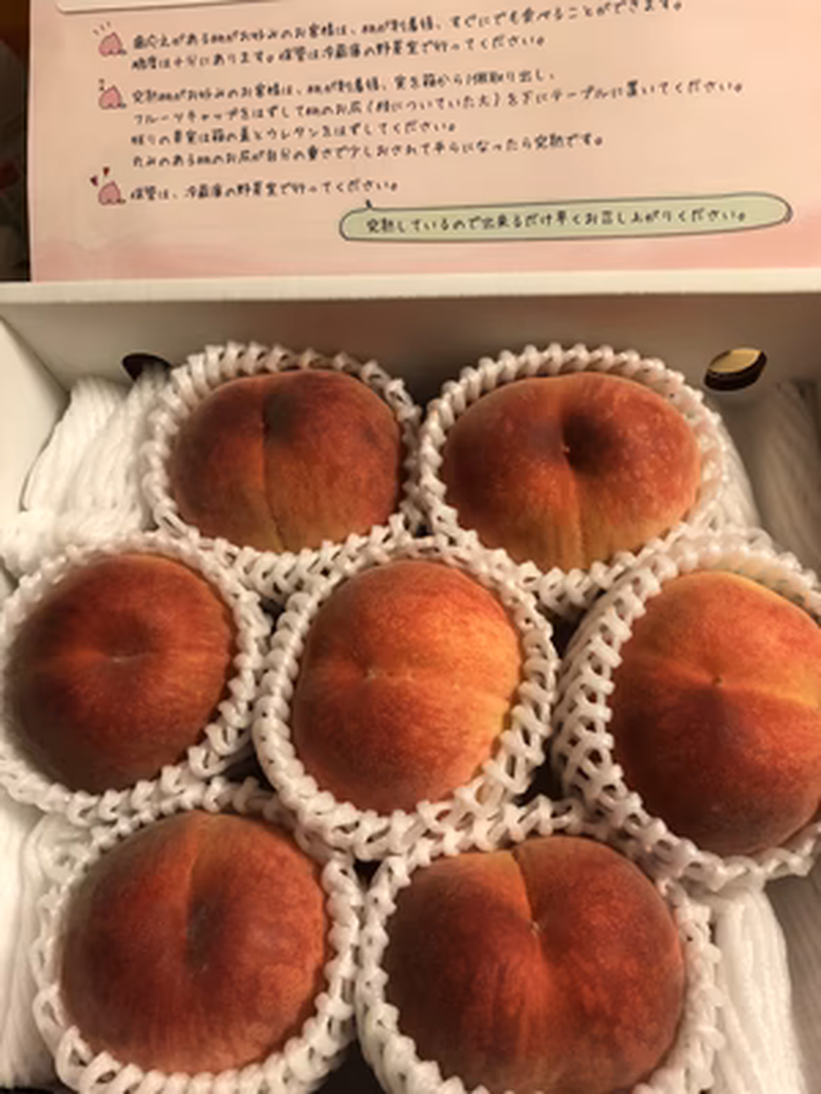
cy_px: 547
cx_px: 410
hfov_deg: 49.7
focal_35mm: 28
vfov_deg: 63.4
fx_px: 885
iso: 64
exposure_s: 1/15
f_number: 1.8
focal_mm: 4
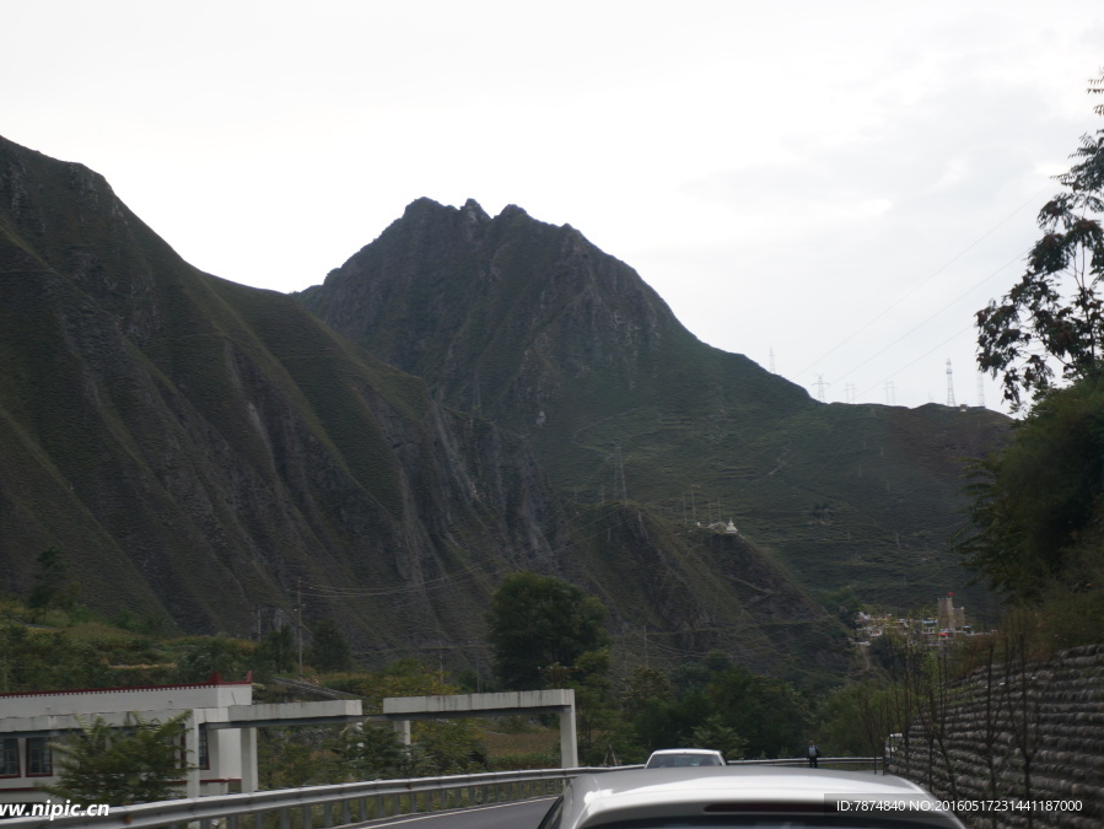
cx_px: 479
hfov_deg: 23.8
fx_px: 2616
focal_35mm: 82
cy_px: 413
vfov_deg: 18.0
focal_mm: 50
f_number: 5.6
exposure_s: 1/80
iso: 200
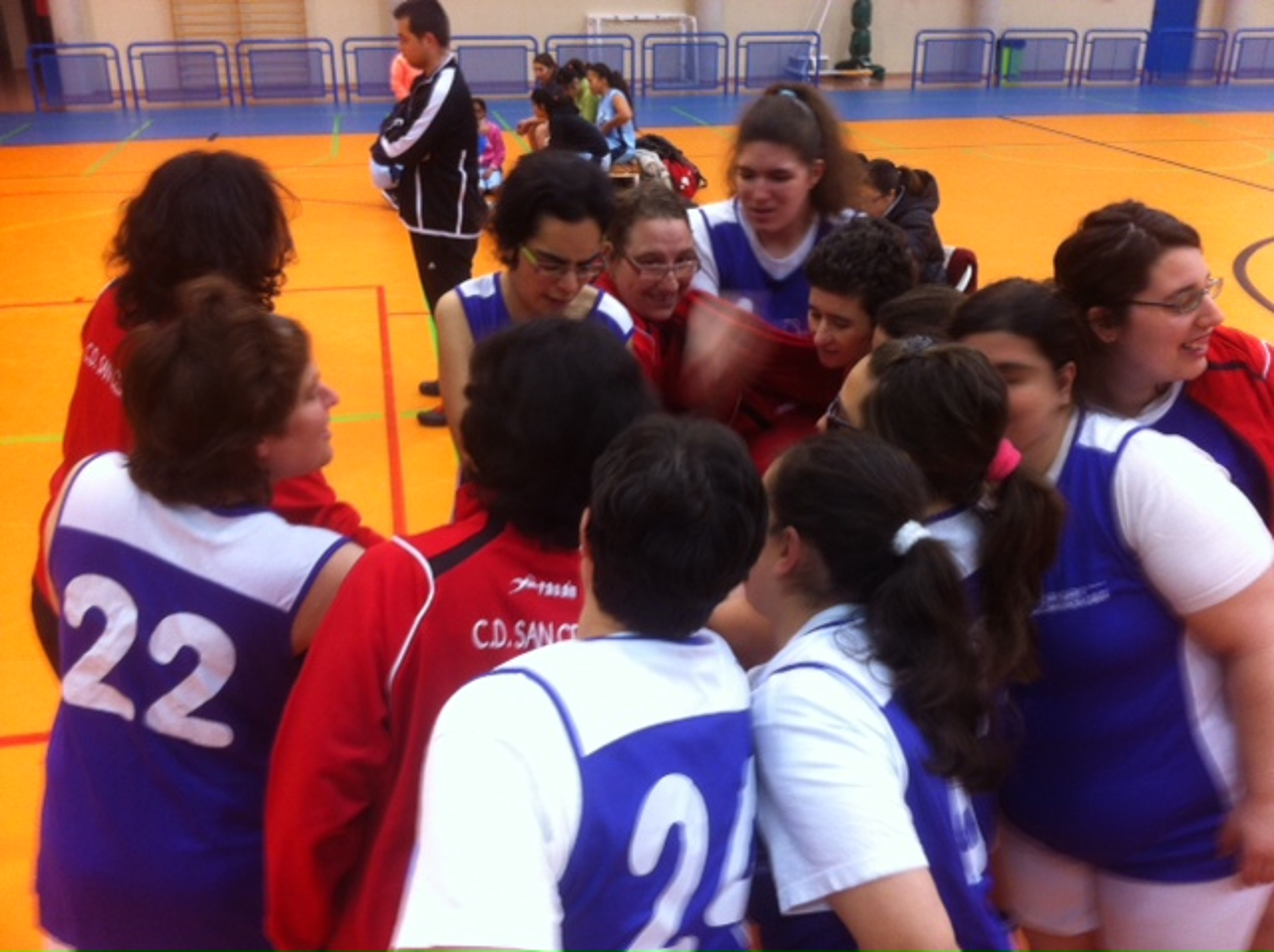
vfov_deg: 40.6
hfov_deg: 52.7
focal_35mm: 35
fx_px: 1286
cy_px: 476
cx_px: 637
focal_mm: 3.85
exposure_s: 1/15
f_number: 2.8
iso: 100
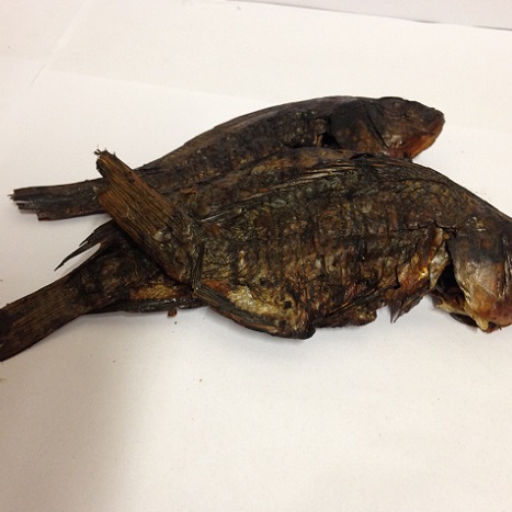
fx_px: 669
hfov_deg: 41.8
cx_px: 273
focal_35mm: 40
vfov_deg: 41.9
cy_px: 257
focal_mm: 4.12
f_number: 2.4
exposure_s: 1/20
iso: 160
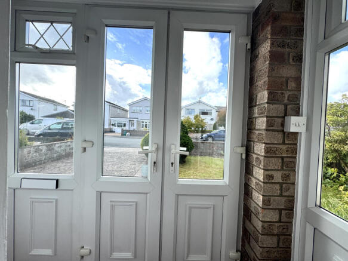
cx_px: 174
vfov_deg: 85.7
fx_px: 141
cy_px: 130
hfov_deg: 102.1
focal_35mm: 14
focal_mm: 2.22
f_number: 2.2
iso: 40
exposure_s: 1/541
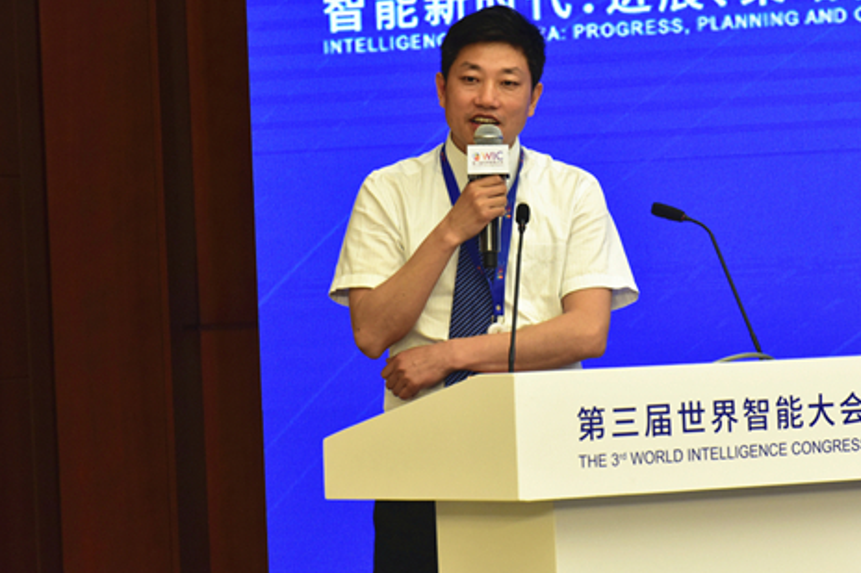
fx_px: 5260
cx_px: 534
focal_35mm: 220
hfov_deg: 9.4
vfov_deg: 6.2
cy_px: 223
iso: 2000
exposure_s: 1/80
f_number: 5.6
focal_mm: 170
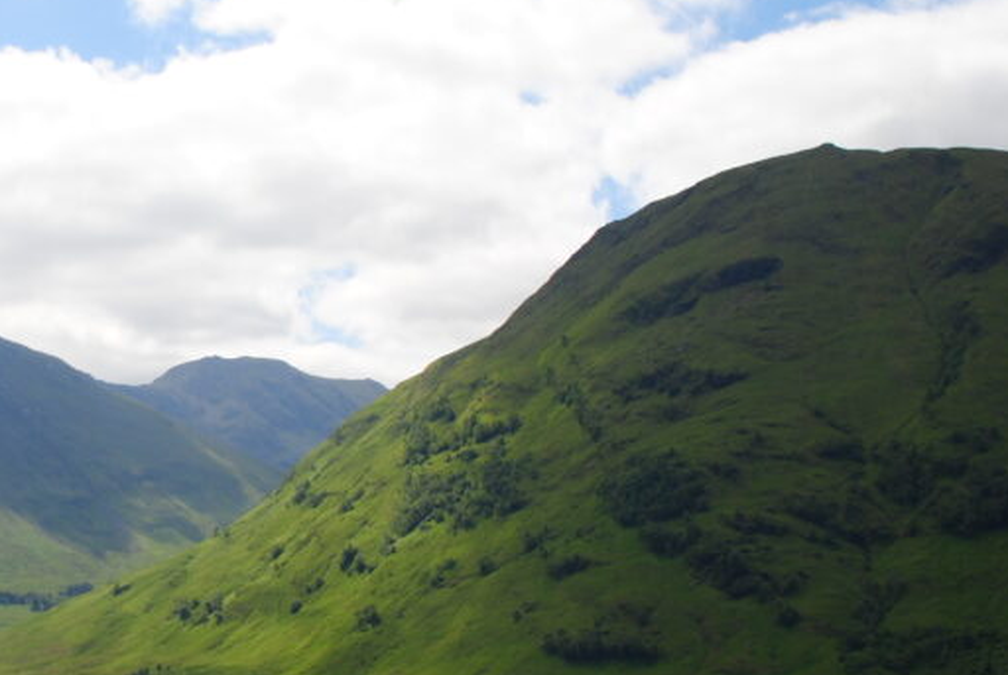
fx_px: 1851
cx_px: 28
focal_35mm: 66
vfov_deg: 20.7
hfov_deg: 28.8
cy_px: 408
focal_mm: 22
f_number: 10
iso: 110
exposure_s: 1/250
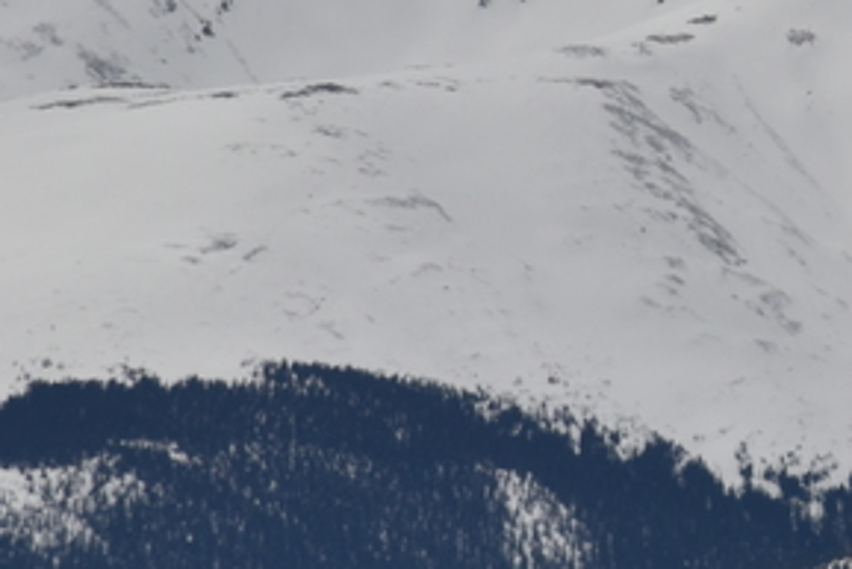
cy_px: 144
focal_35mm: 1327
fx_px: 31420
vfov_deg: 1.0
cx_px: 985
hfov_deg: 1.6
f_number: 14
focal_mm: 300
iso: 100
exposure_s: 1/800
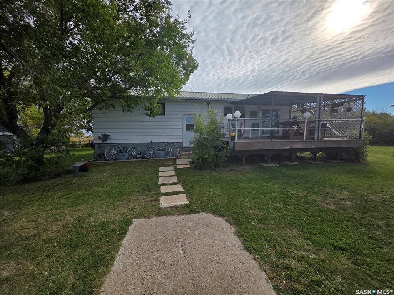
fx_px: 148
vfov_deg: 89.9
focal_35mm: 13
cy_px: 148
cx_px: 197
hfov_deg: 106.2
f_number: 1.9
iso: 40
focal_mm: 2.2
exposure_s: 1/3747
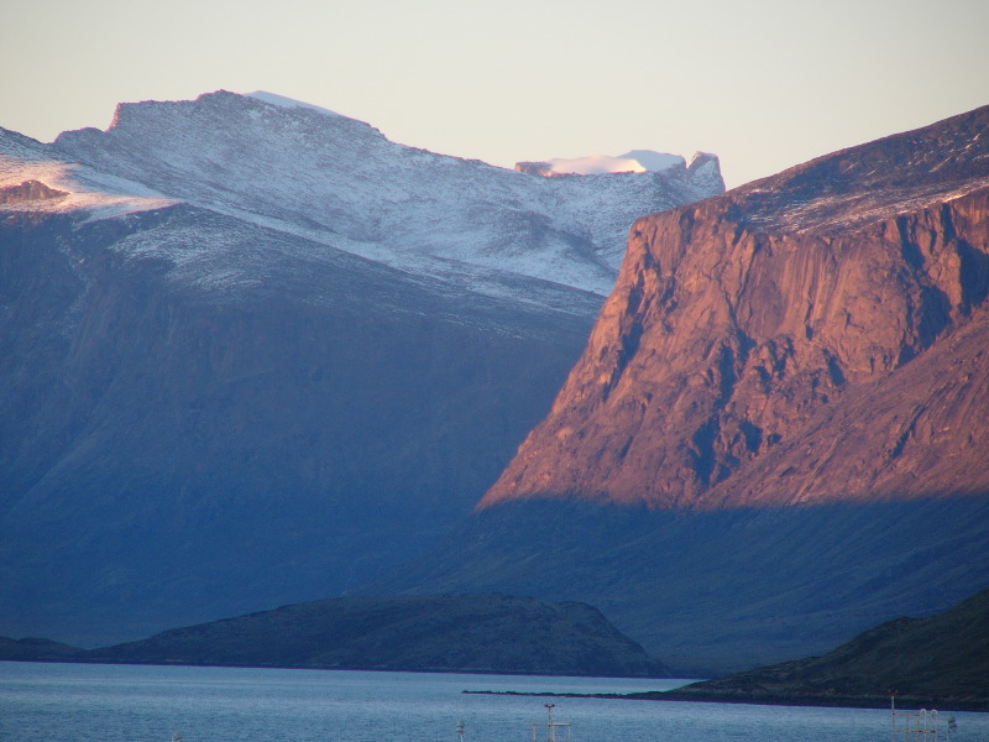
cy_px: 371
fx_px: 10971
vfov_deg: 3.9
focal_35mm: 384
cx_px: 494
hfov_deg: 5.2
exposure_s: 1/100
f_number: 2.8
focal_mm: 63.8
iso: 50
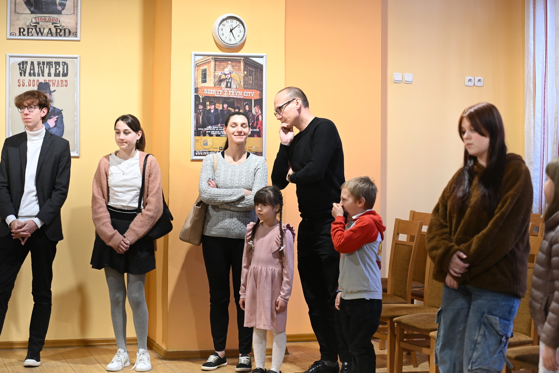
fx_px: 1087
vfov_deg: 19.5
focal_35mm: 70
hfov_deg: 28.8
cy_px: 186
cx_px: 280
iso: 1600
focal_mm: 70
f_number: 2.8
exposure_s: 1/160
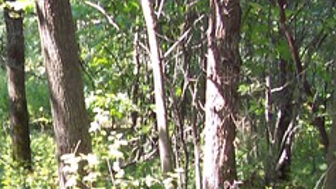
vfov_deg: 10.9
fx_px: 971
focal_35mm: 109
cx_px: -44
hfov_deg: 18.8
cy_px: 212
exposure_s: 1/60
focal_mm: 5.6
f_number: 2.8
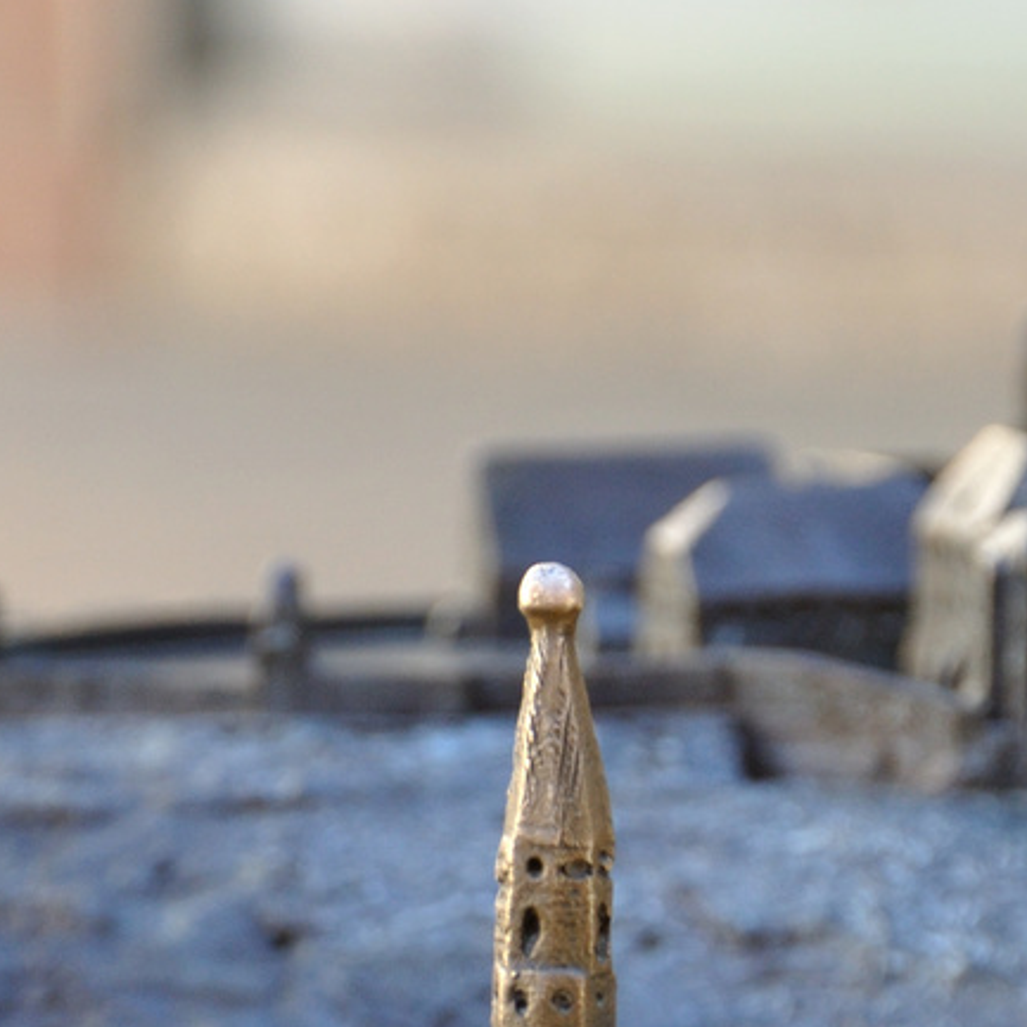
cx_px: 339
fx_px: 16836
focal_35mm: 502
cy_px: 1027
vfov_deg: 3.5
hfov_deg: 3.5
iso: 400
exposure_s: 1/80
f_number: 5.6
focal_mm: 105
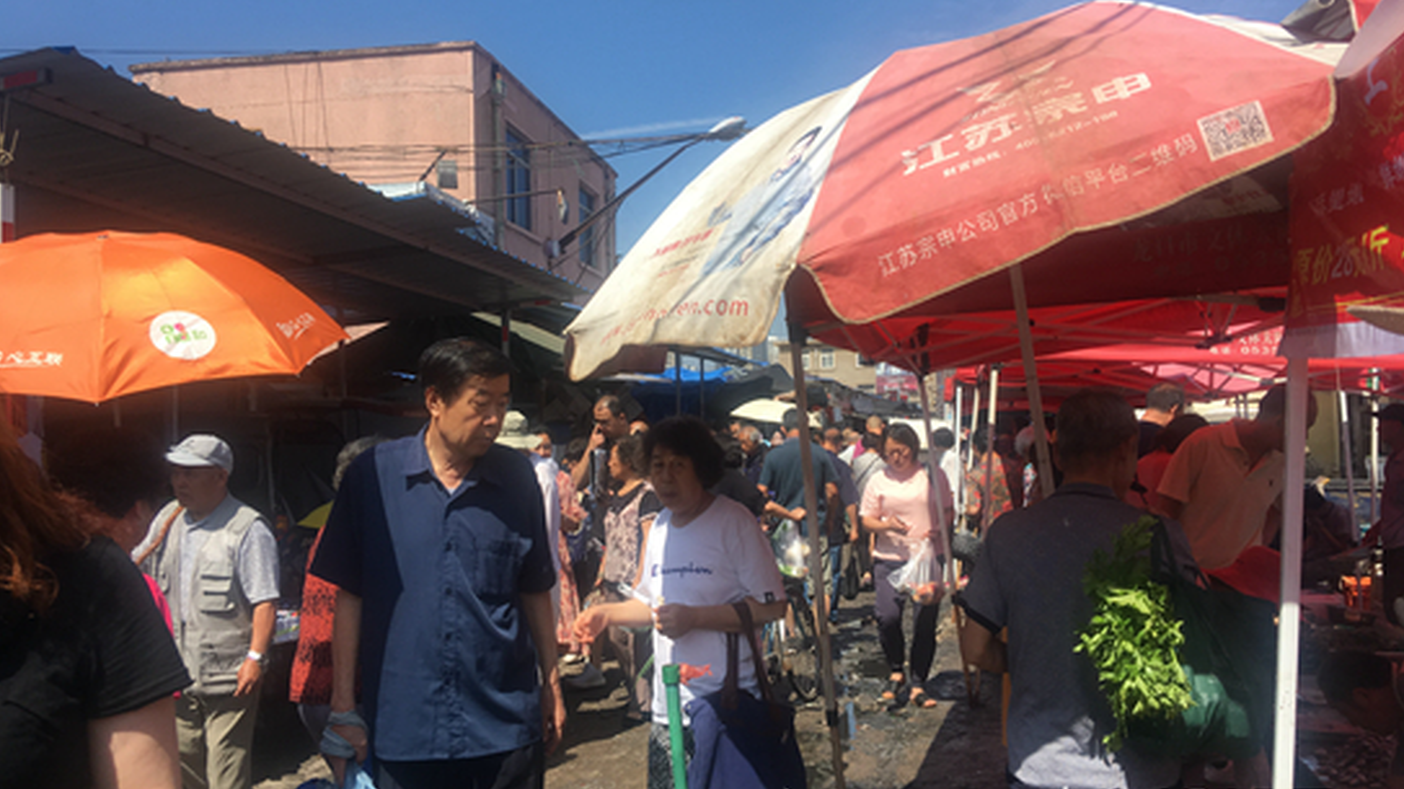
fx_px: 1191
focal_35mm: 32
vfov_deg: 36.6
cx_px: 703
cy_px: 401
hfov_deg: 61.0
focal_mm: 4.15
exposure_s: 1/1202
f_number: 2.2
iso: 25
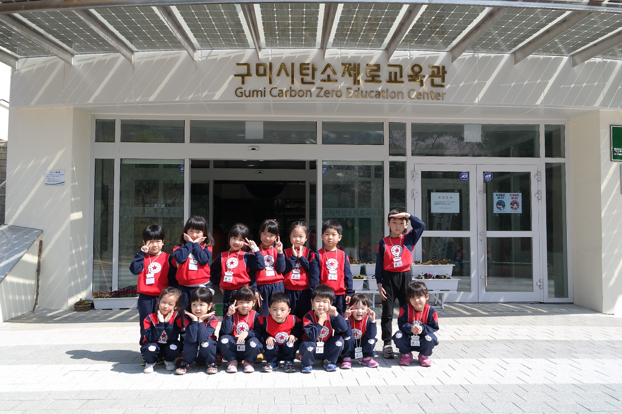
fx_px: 518
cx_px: 311
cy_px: 207
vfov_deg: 43.6
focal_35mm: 30
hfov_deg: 61.9
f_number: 5.6
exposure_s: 1/250
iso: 100
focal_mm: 20
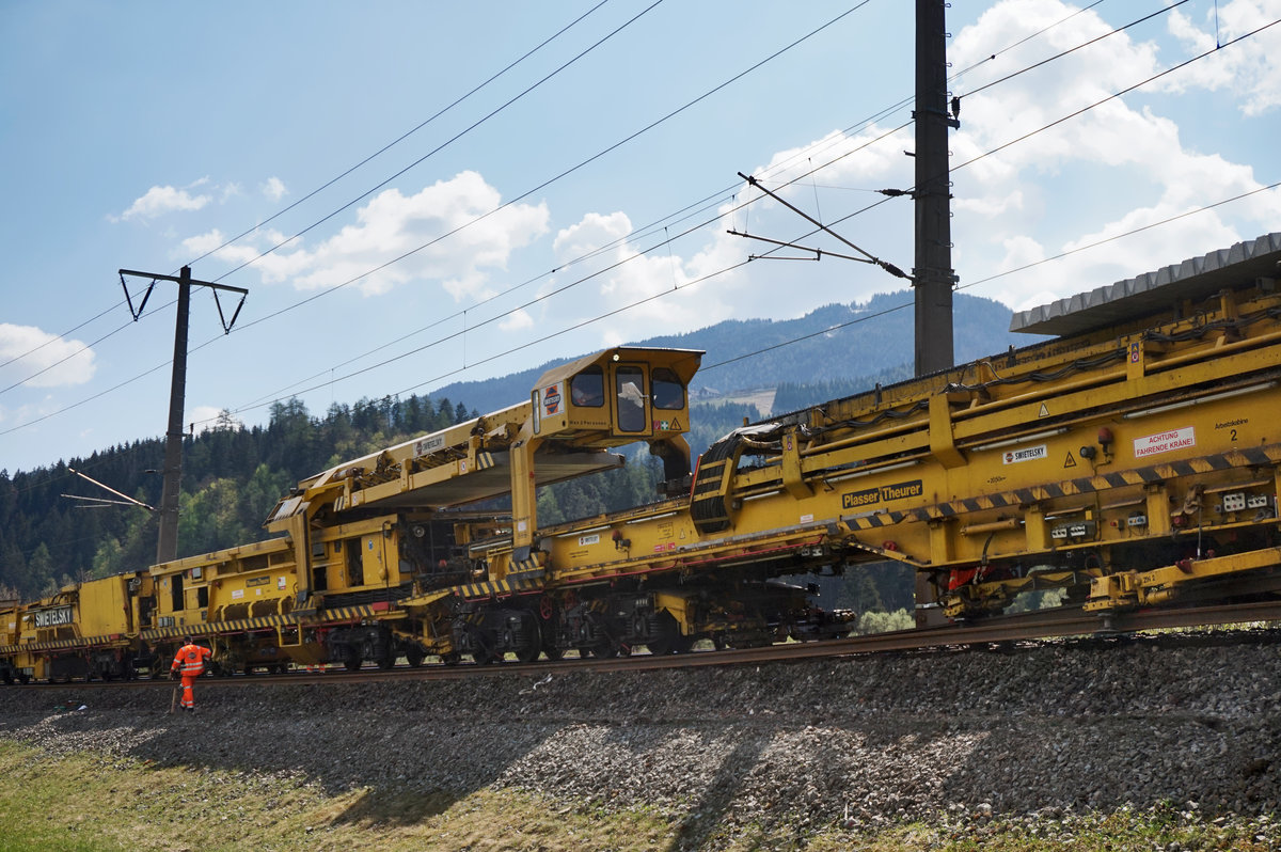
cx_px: 640
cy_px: 426
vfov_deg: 28.9
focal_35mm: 46
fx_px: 1653
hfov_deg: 42.4
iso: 200
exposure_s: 1/2000
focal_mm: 31
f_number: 5
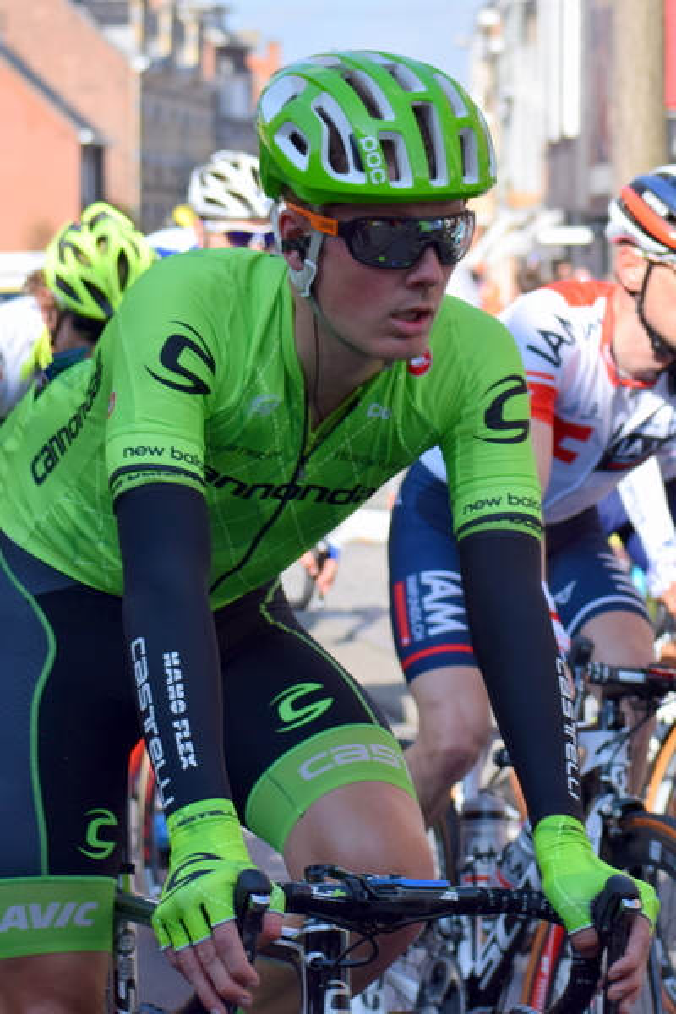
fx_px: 2324
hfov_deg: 16.6
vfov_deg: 24.6
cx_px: 338
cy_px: 507
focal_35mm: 82
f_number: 6.3
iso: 400
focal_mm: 55
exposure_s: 1/1600
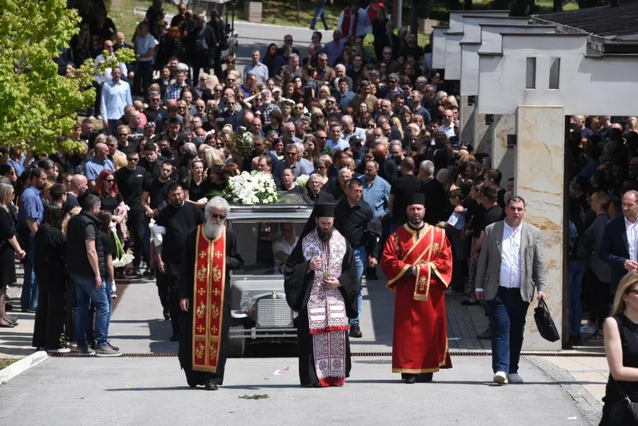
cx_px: 319
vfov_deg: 6.9
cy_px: 213
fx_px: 3545
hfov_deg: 10.3
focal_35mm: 200
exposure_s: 1/1000
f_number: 7.1
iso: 320
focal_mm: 200
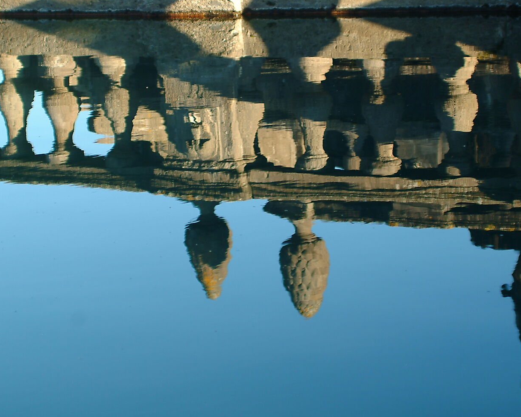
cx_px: 272
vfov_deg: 15.8
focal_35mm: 97
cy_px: 141
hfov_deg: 19.8
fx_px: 1495
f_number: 4
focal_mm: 35
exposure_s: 1/250
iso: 100
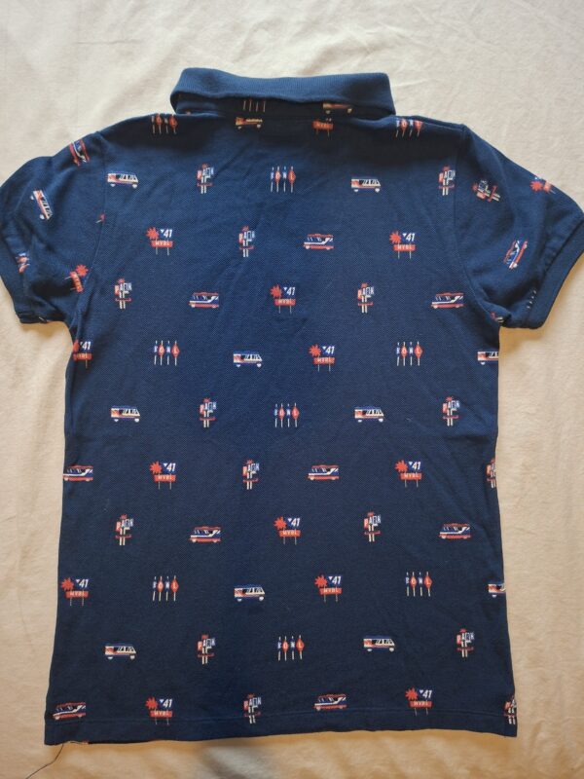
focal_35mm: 23
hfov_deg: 58.9
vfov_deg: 73.9
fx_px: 517
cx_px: 292
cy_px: 390
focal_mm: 5.54
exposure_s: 1/30
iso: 400
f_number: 1.8
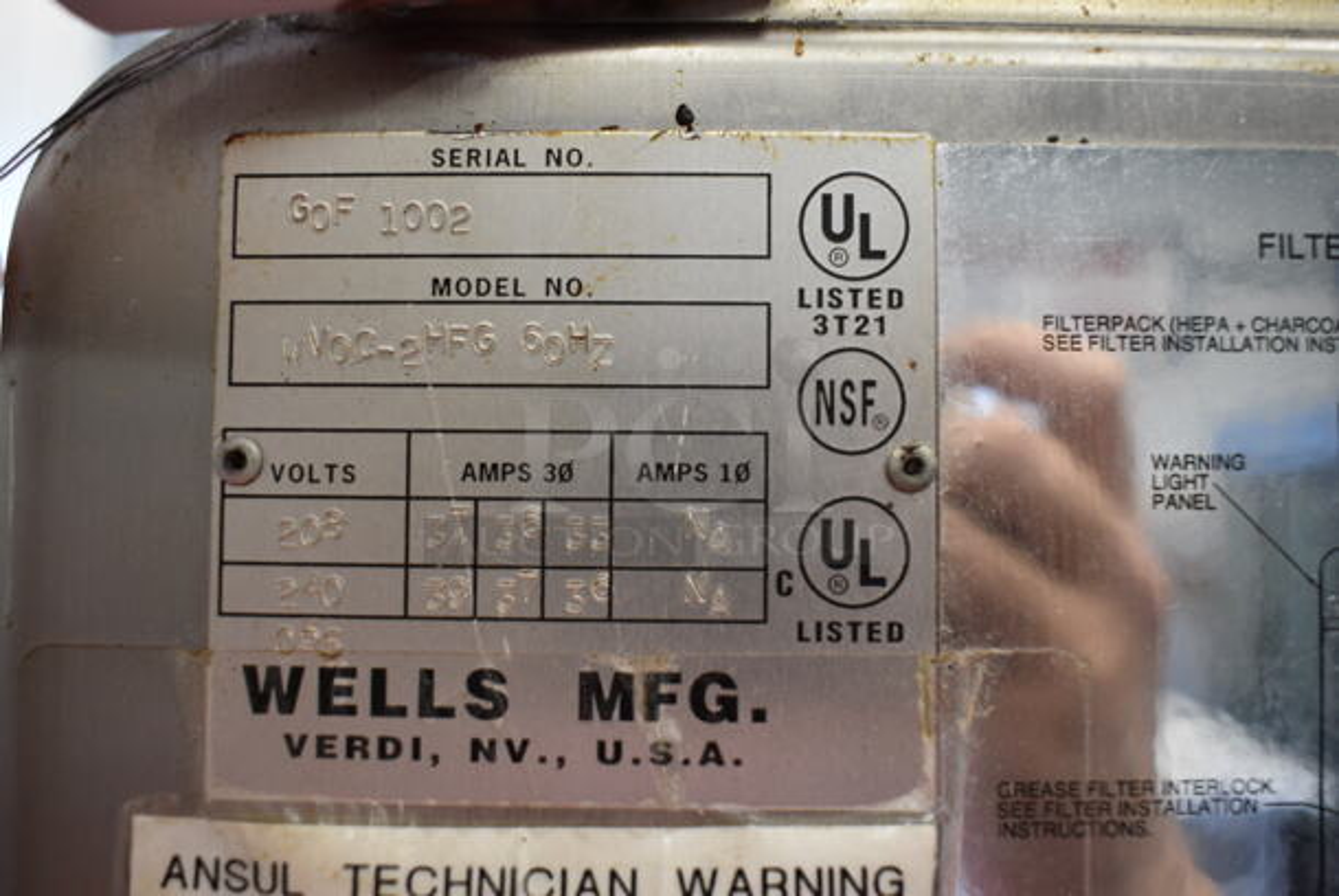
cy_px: 448
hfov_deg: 53.1
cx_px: 670
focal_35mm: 36
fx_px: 1340
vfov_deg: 37.0
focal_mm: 24
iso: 800
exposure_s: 1/60
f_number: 5.6
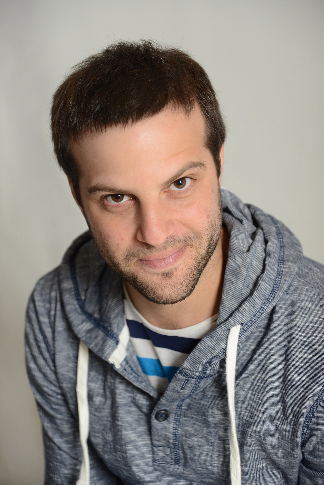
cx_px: 162
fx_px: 1146
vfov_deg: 23.9
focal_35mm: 85
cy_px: 242
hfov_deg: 16.1
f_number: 5.6
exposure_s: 1/160
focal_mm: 85
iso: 1250
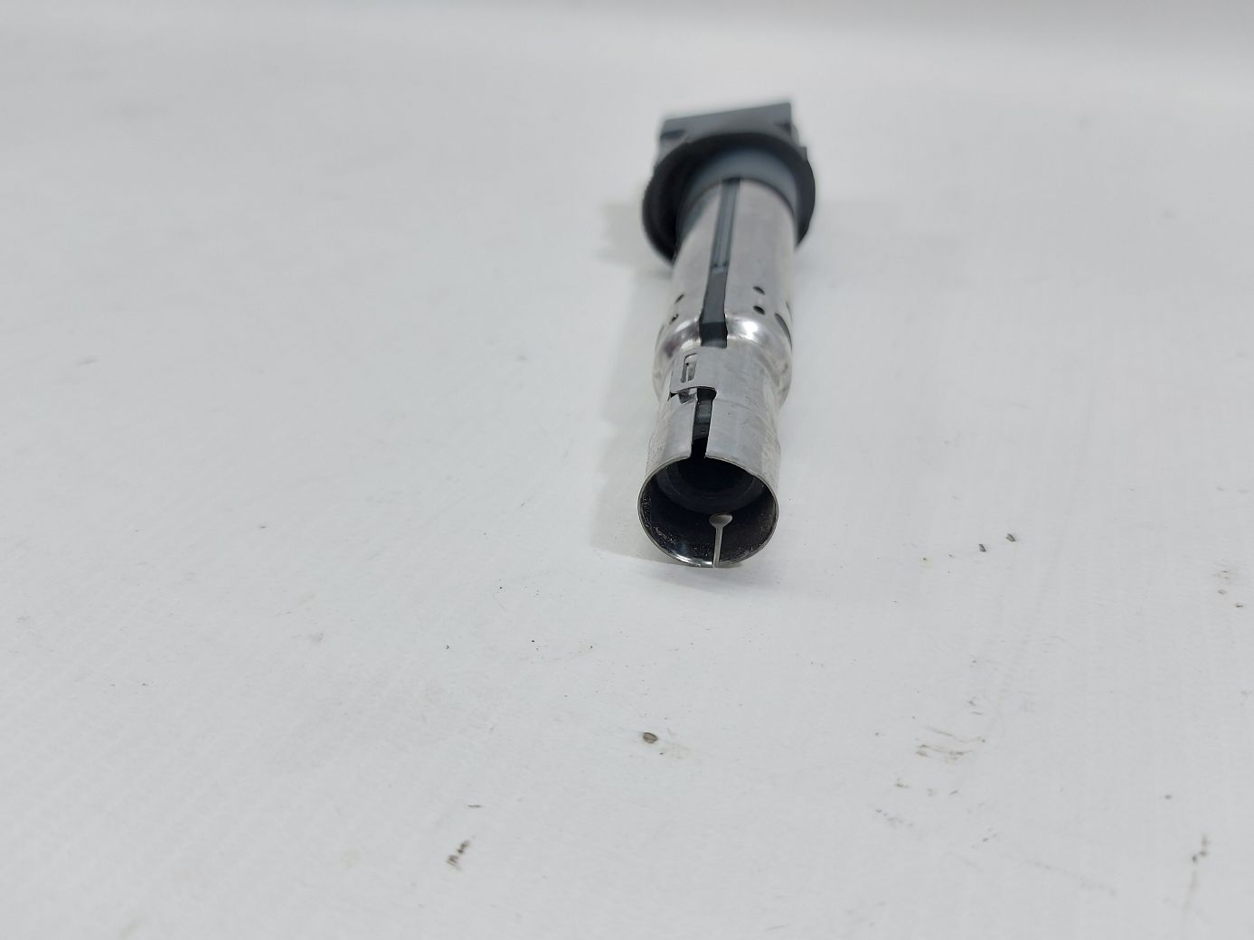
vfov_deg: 56.8
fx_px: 869
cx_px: 627
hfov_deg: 71.6
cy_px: 470
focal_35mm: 24
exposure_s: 1/50
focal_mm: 5.23
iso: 80
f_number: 1.8
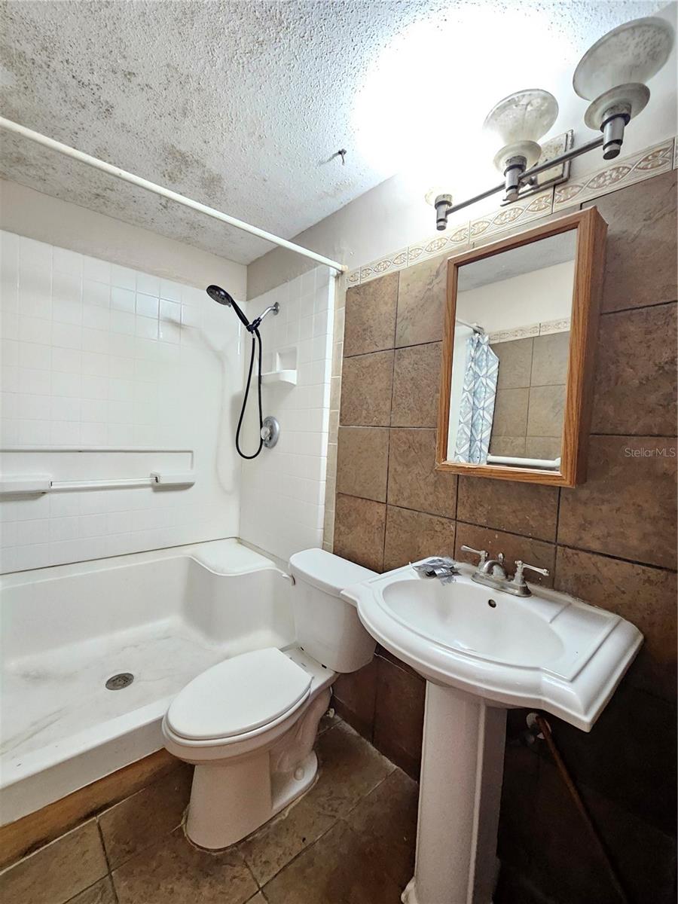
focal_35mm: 13
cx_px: 339
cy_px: 452
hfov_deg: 89.9
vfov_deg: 106.2
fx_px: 339
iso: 2000
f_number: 2.2
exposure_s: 1/24
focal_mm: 2.2
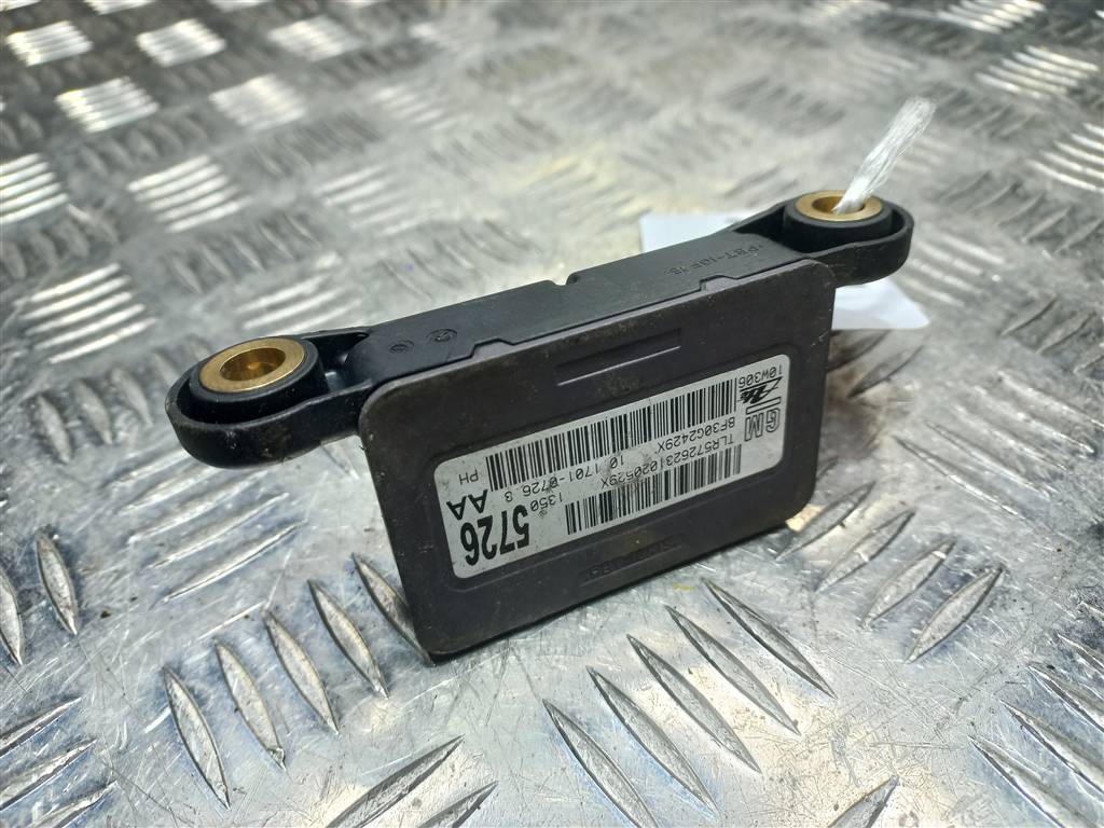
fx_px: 797
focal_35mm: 25
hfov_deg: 69.4
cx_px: 552
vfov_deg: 54.9
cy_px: 414
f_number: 1.8
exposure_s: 1/50
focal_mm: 4.6
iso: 32
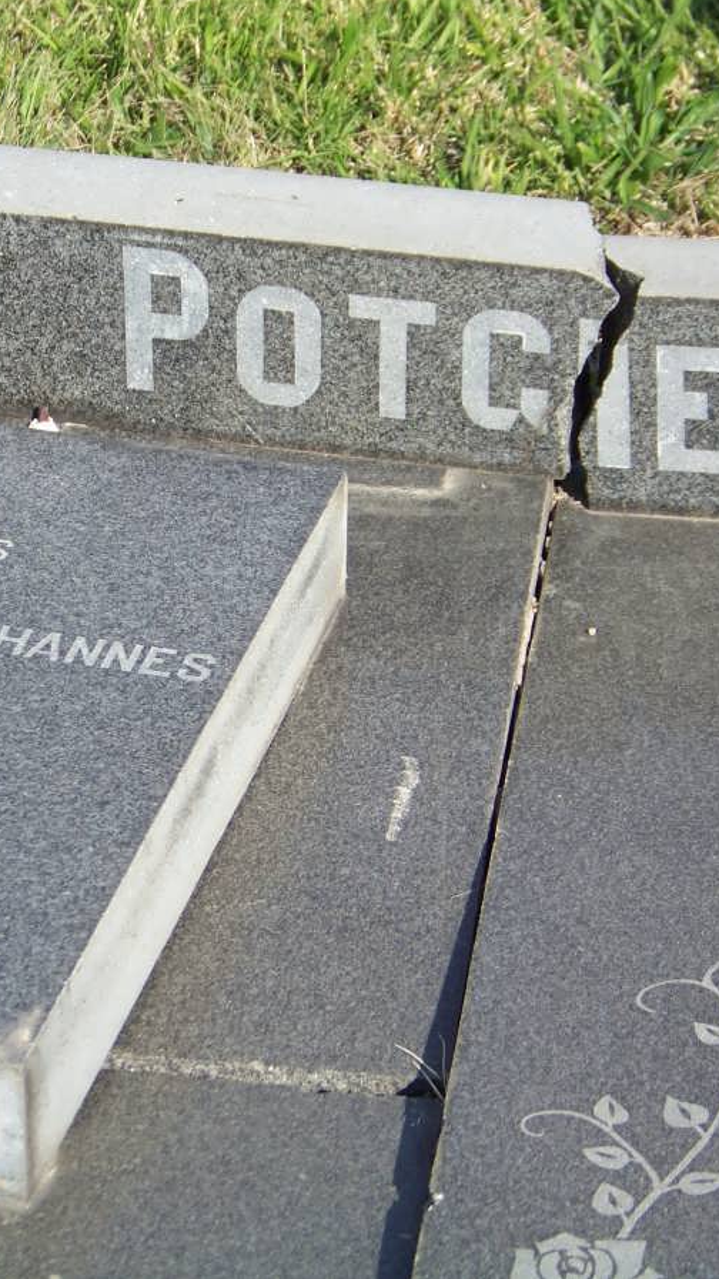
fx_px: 4304
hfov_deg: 9.5
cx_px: 291
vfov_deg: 16.9
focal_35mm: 127
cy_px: 638
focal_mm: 14.6
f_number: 3.2
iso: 64
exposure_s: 1/500
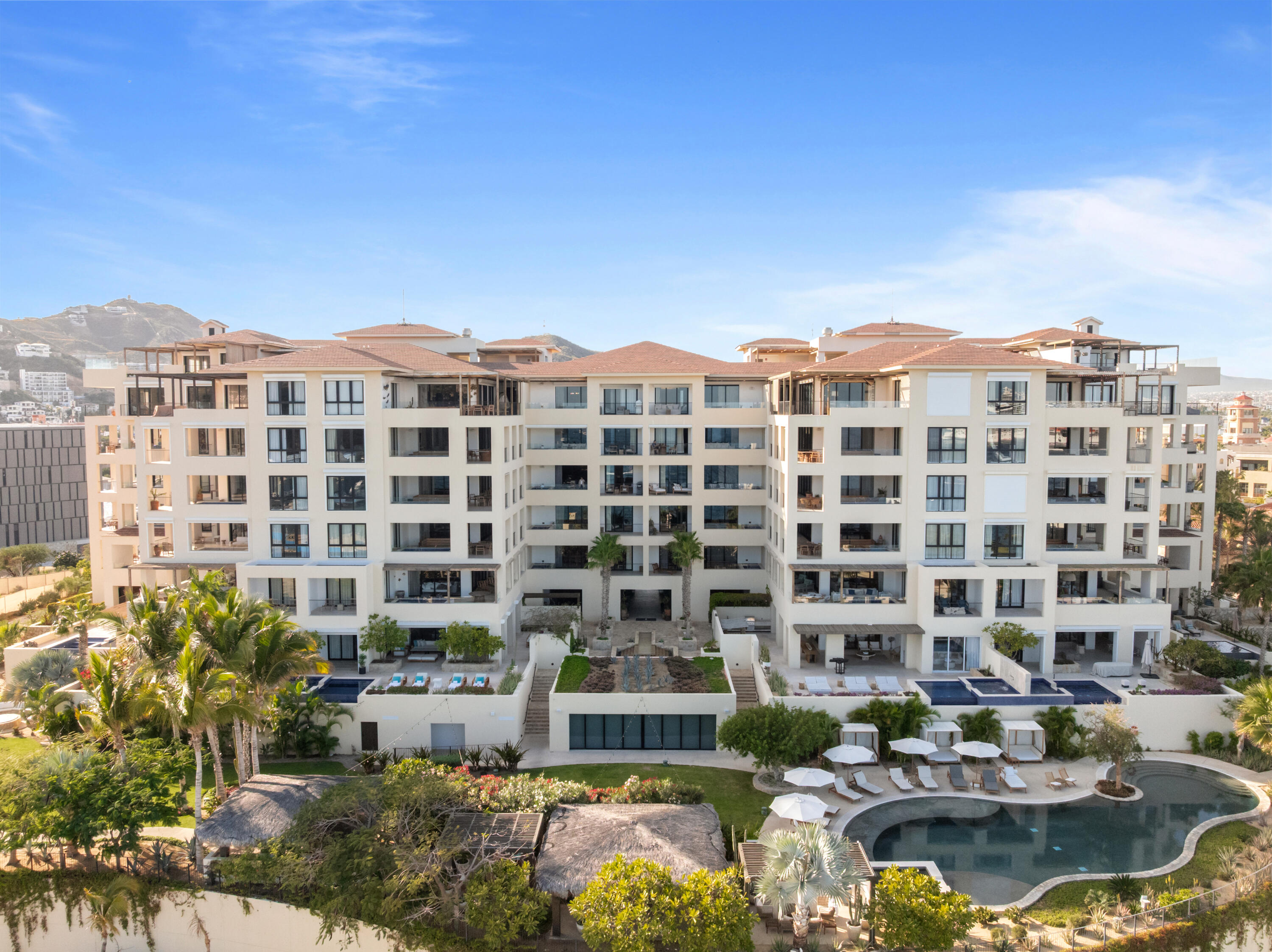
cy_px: 476
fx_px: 881
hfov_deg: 71.6
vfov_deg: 56.8
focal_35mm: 24
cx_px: 636
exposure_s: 1/100
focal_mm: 12.29
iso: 800
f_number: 6.3
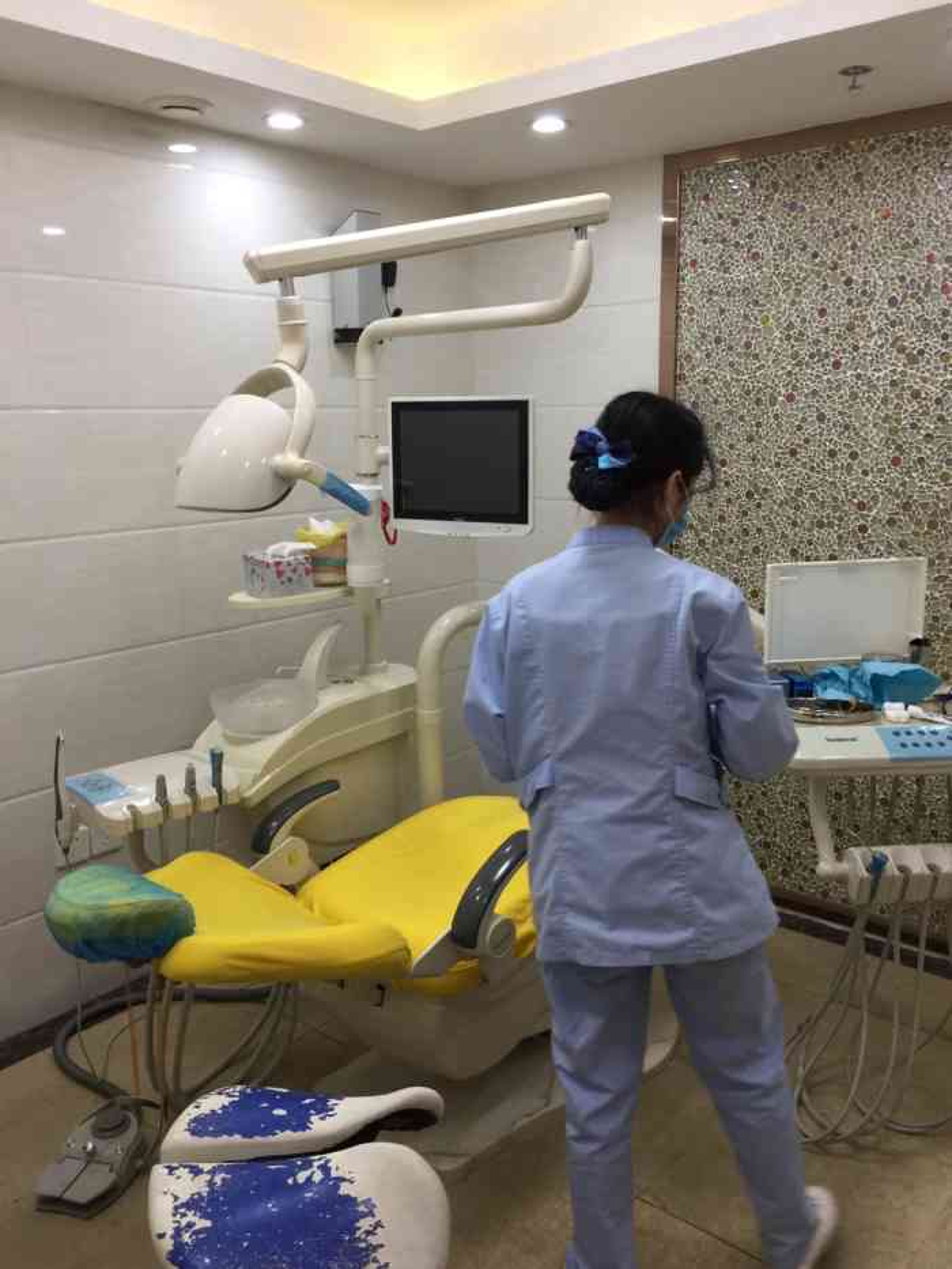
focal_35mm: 29
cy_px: 634
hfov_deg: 48.2
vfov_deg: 61.7
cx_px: 476
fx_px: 1063
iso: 40
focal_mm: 4.15
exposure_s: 1/17
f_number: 2.2
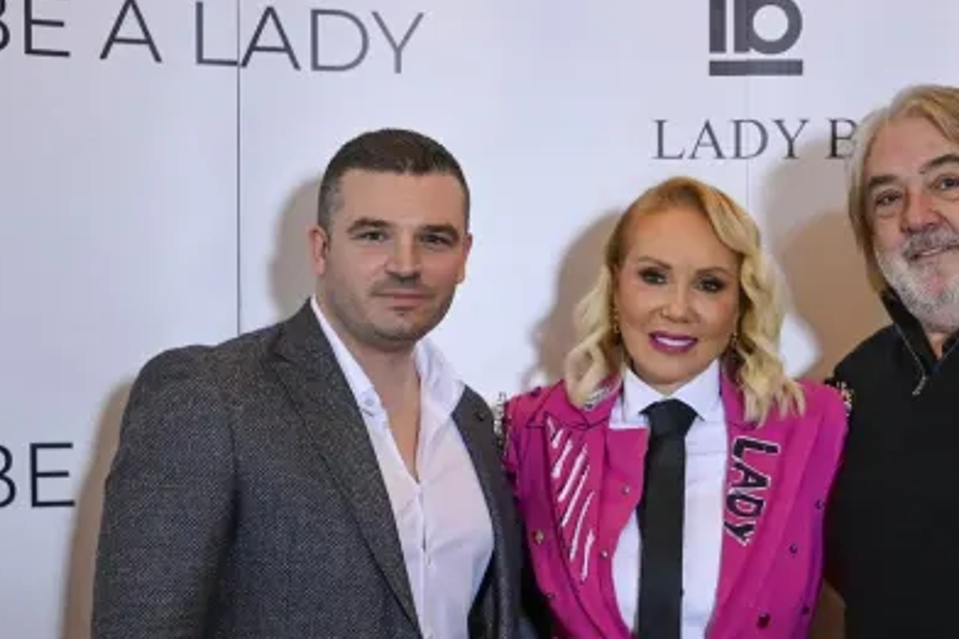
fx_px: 2583
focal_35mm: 97
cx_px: 795
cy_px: 464
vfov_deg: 14.1
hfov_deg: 20.7
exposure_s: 1/100
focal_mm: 50
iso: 500
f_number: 4
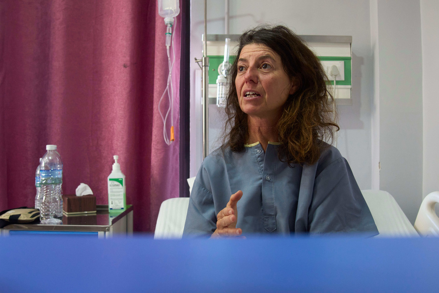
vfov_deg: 36.9
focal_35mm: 36
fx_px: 439
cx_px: 220
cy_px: 146
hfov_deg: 53.1
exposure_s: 1/40
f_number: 4
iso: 1600
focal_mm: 24
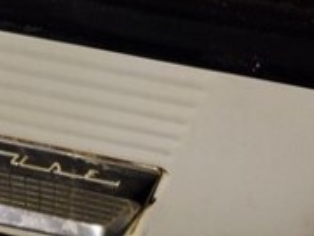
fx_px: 798
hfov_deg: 21.3
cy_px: -163
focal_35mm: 88
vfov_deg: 15.0
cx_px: -19
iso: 200
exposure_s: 1/40
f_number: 1.5
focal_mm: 4.3
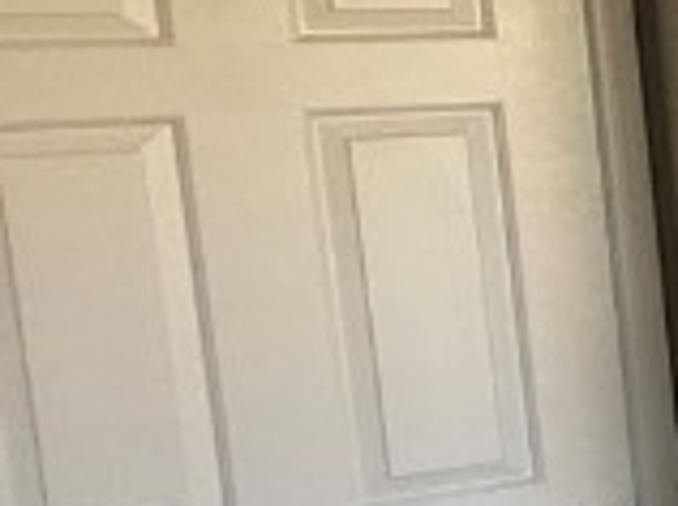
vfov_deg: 16.2
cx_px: 2133
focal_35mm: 91
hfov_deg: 10.9
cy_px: 184
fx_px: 1780
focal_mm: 2.22
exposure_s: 1/99
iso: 100
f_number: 2.2
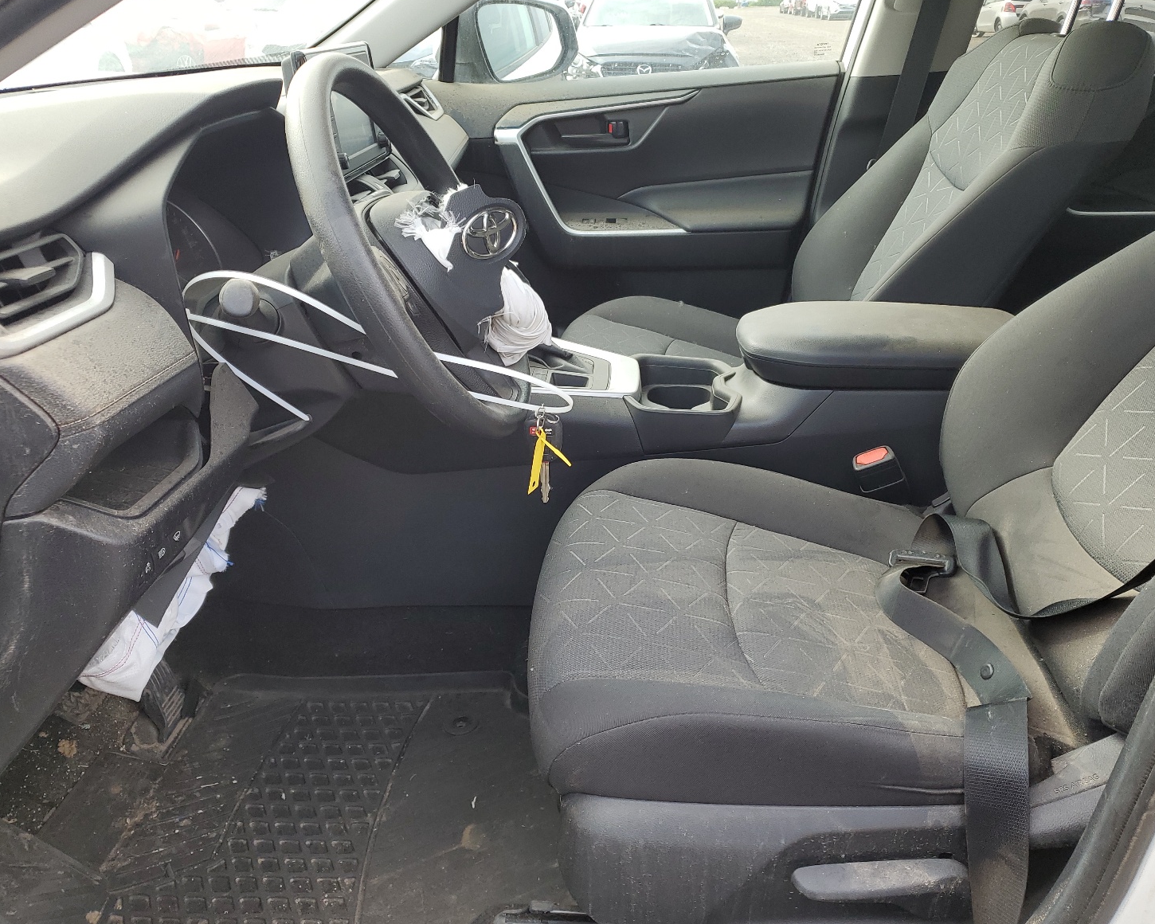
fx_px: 957
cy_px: 453
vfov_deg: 51.5
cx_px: 596
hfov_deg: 62.2
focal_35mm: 28
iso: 50
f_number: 1.5
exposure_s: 1/294
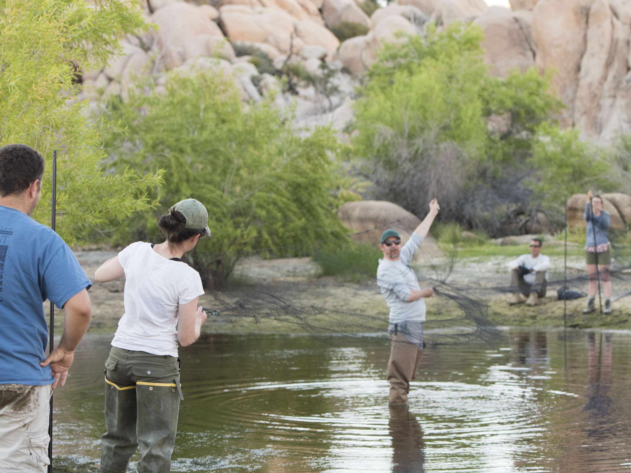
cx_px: 387
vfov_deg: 15.1
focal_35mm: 98
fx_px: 1786
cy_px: 282
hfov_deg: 20.0
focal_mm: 70
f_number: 4
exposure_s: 1/640
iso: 800
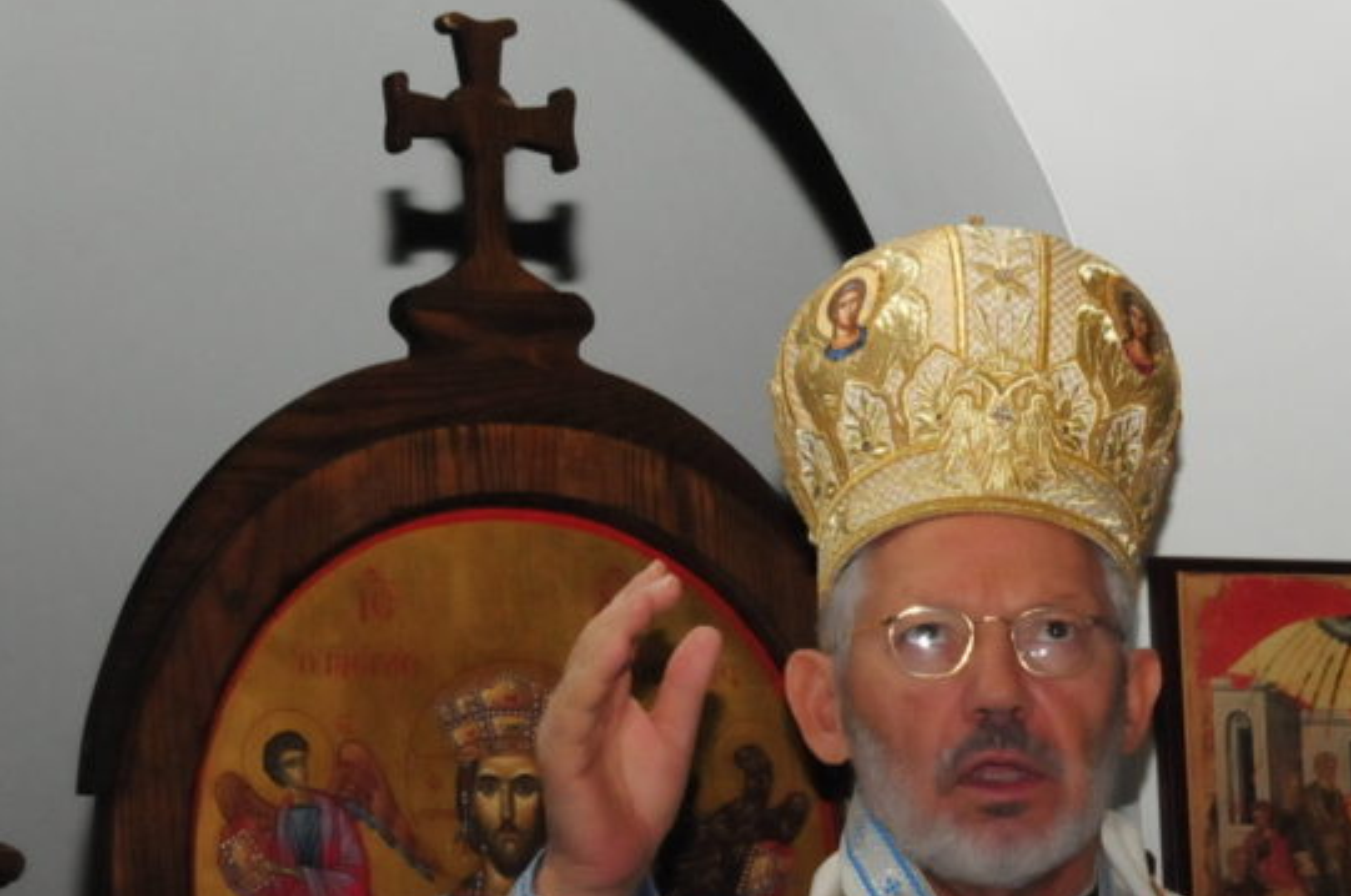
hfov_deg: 11.7
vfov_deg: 7.8
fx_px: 6595
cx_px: 934
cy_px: 699
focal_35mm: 176
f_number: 13
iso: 3200
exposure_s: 1/160
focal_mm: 62
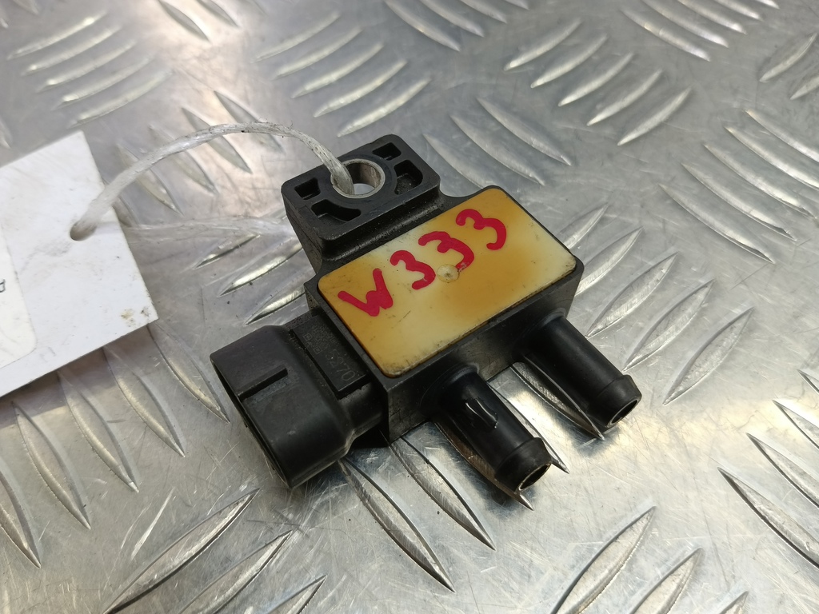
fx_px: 544
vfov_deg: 58.9
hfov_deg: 73.9
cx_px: 410
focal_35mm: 23
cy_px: 307
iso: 130
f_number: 1.6
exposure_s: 1/50
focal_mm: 4.11
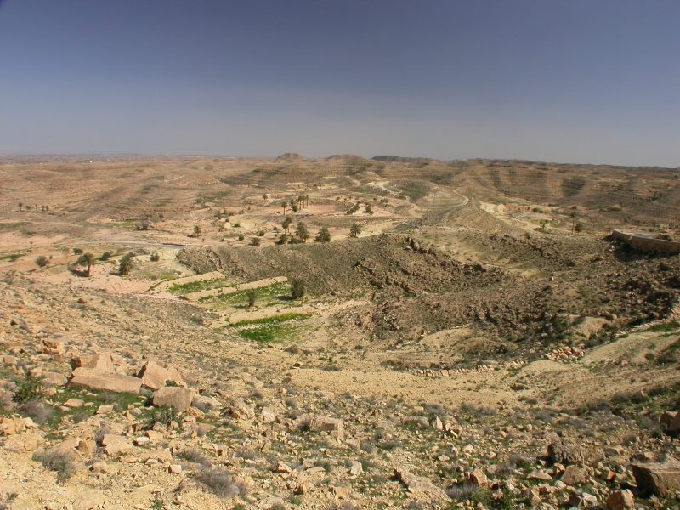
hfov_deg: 49.0
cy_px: 255
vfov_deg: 37.7
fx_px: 746
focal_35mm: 38
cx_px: 340
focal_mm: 7.85
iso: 100
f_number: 6
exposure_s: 1/177
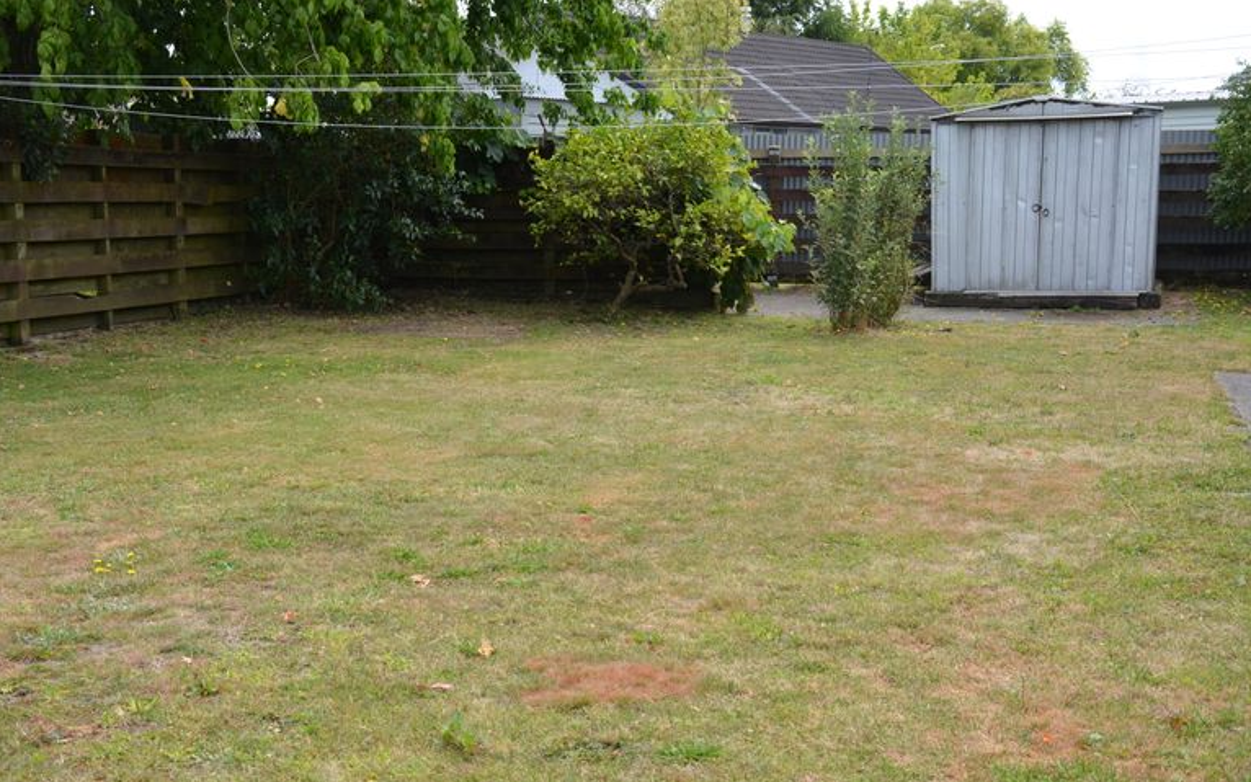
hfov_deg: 43.5
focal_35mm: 46
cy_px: 390
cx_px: 626
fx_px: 1569
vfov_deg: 28.0
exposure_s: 1/250
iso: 200
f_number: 8
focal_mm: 30
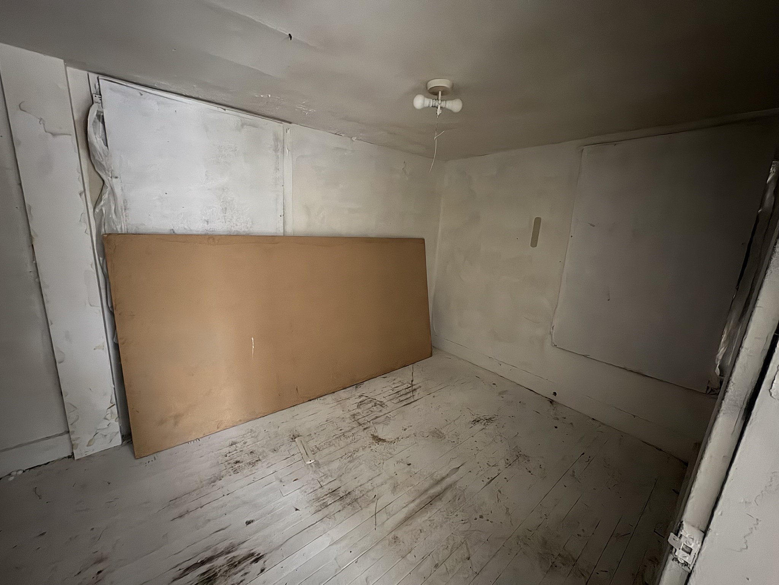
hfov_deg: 102.1
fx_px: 315
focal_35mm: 14
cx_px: 390
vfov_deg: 85.7
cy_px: 292
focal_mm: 2.22
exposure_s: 1/14
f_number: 2.2
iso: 640
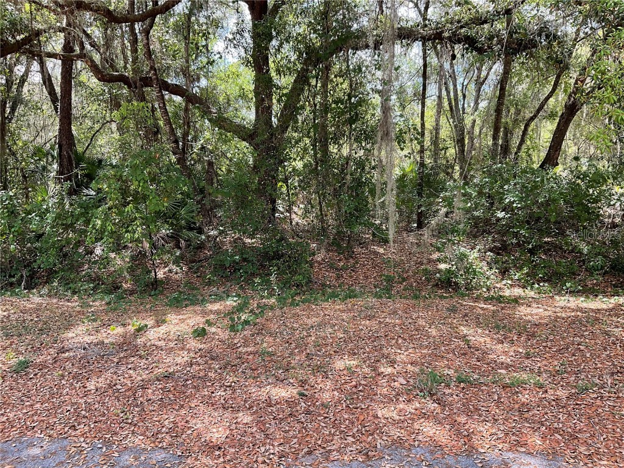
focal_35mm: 29
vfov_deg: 48.2
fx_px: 523
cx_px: 312
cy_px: 234
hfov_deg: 61.7
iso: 16
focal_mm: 3
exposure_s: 1/156
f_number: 1.8
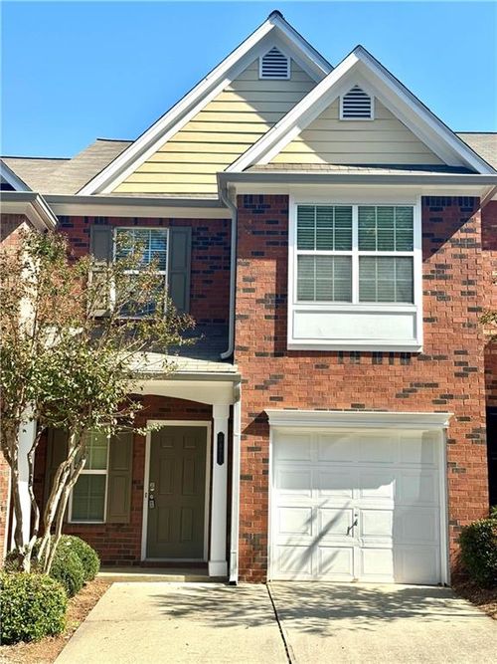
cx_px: 248
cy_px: 332
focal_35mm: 48
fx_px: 919
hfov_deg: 30.3
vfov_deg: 39.7
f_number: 1.78
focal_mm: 6.76
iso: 64
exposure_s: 1/3425
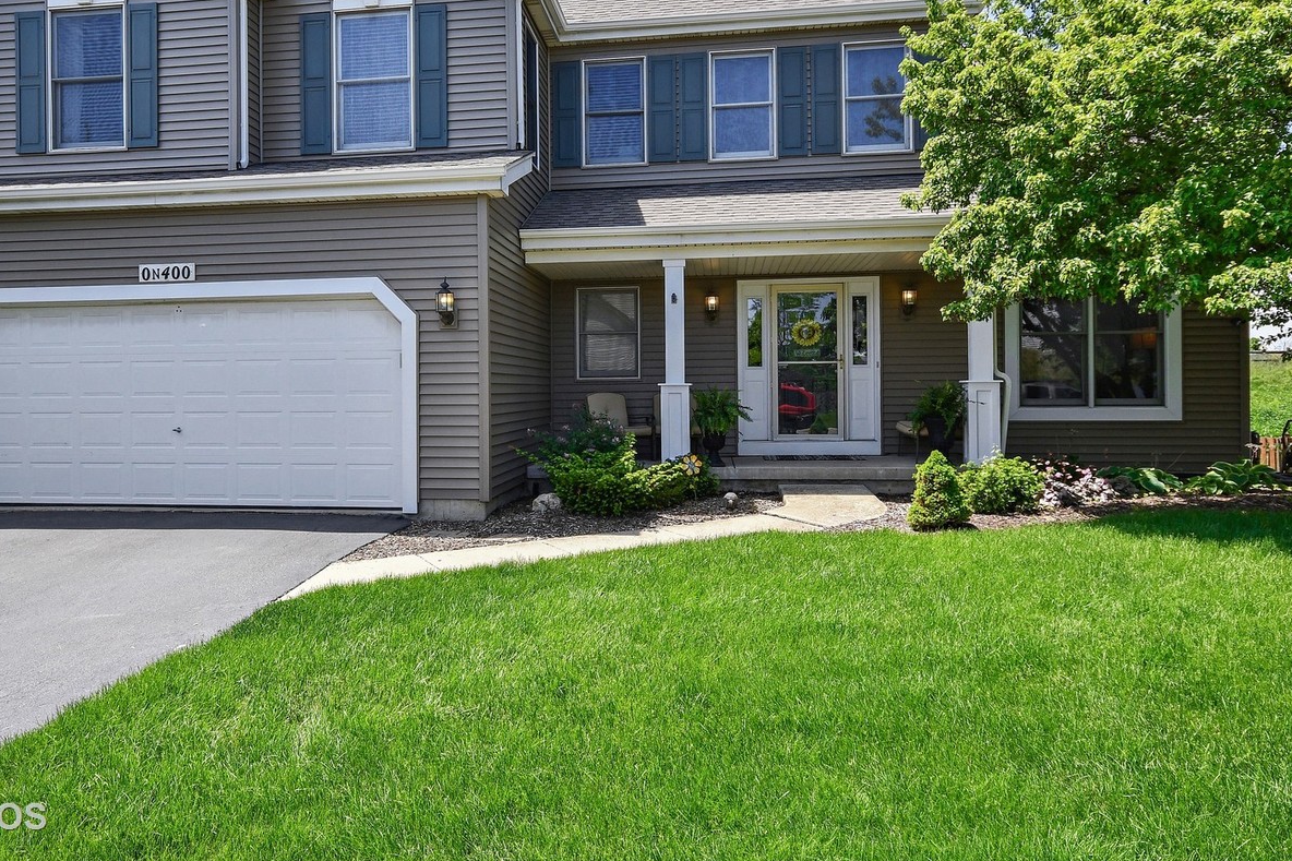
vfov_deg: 48.7
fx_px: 933
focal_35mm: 26
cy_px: 288
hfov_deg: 69.0
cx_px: 550
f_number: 9
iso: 200
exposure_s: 1/320
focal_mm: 13
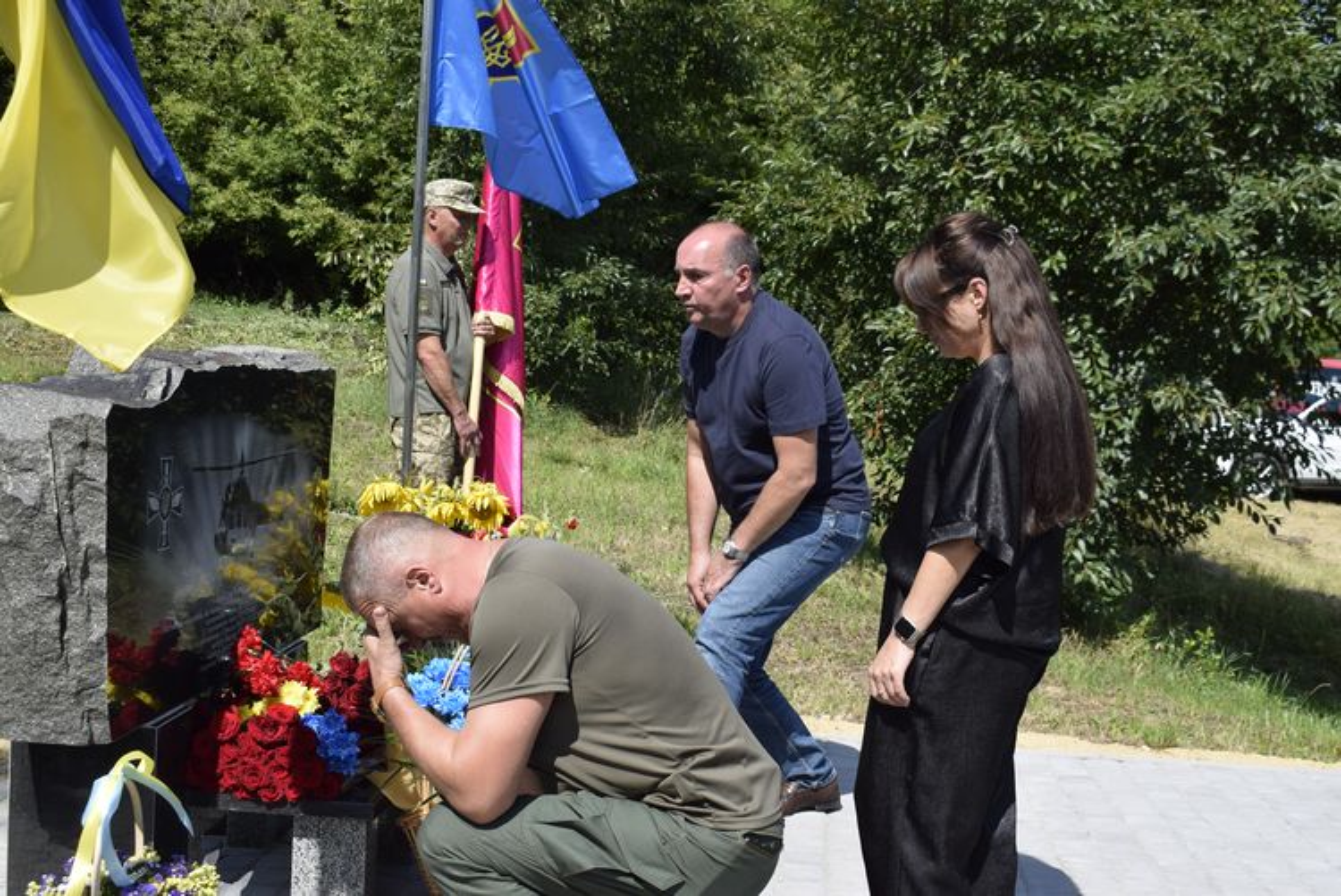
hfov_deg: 43.6
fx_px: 1677
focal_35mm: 45
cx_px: 670
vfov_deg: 29.9
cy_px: 448
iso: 200
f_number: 9
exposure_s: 1/320
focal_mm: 30
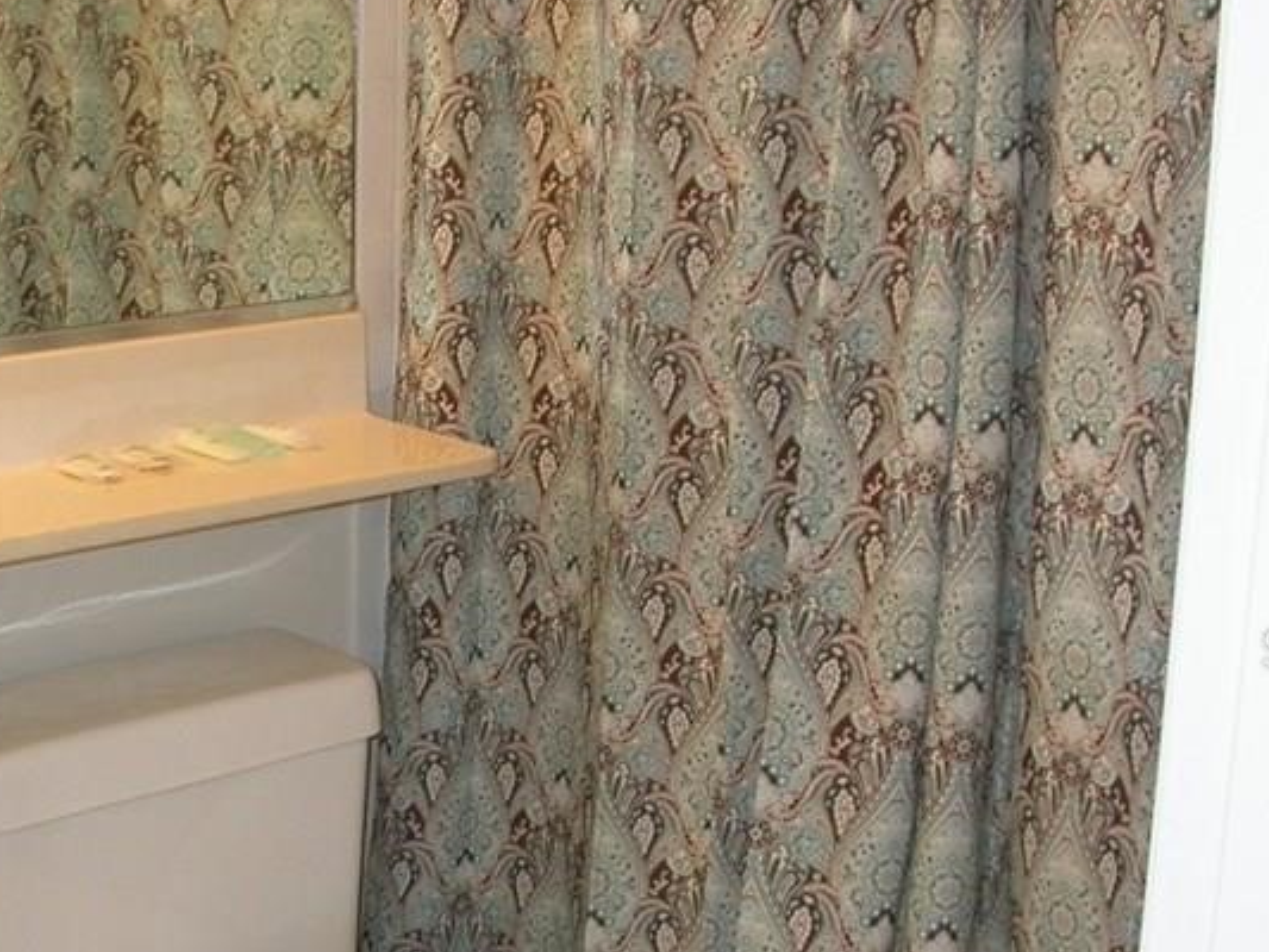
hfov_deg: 26.2
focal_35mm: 73
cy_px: 647
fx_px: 2677
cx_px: 269
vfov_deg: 20.1
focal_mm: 7.85
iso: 100
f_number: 2.6
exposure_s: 1/30
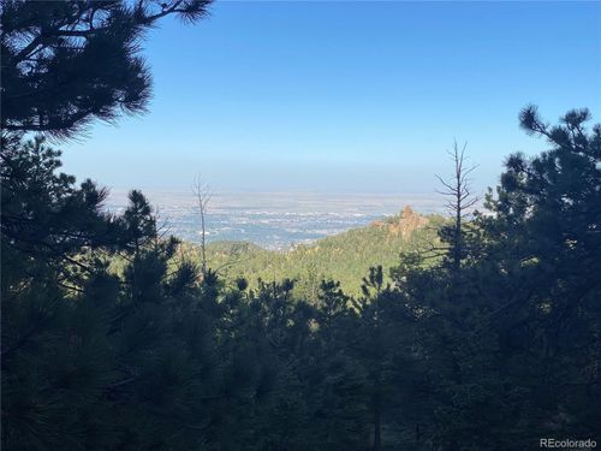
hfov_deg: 36.8
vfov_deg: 28.0
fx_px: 903
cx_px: 300
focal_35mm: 52
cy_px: 226
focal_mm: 6
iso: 20
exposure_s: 1/2519
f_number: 2
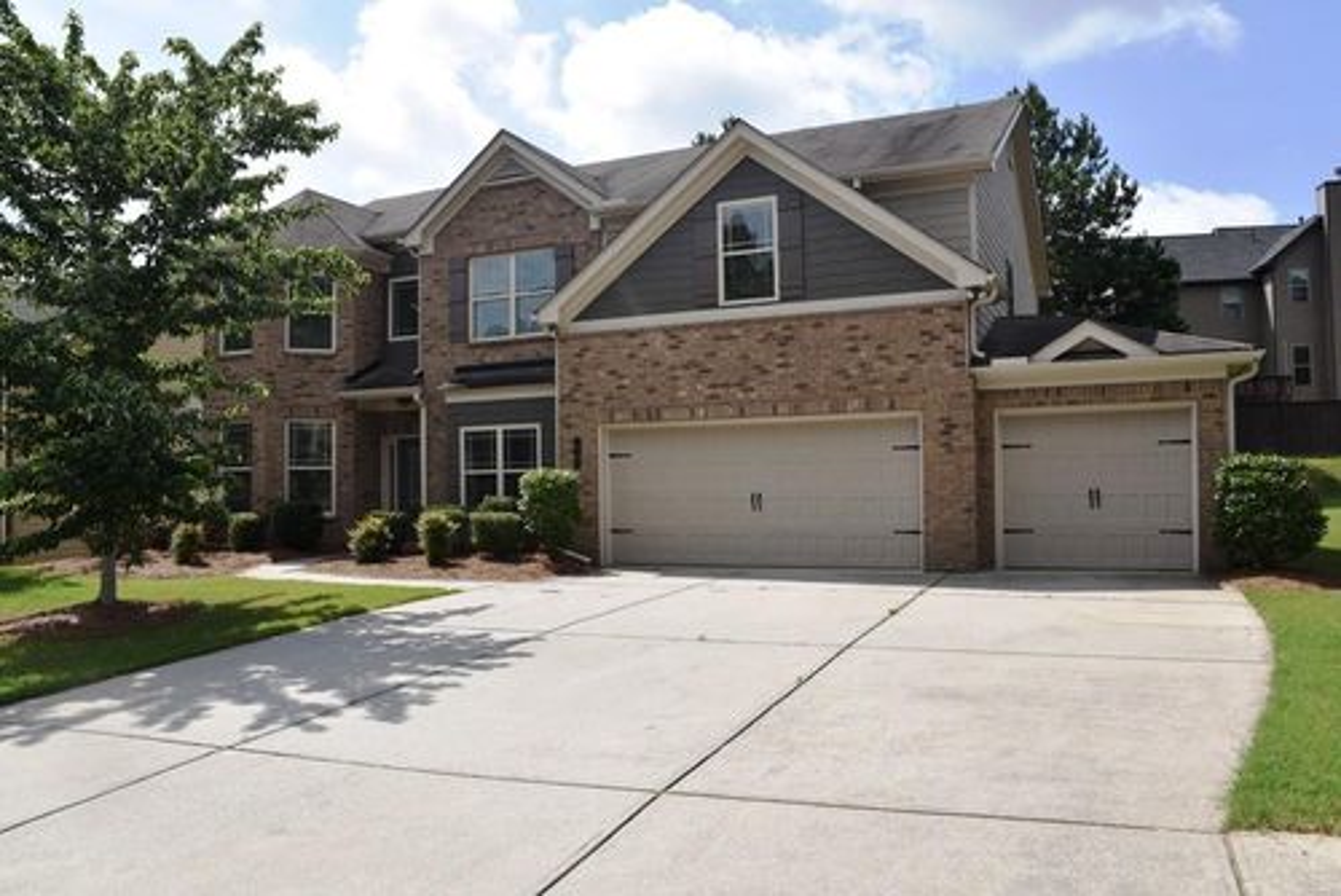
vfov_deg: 45.0
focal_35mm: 29
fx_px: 1081
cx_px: 670
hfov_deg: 63.6
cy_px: 448
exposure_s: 1/200
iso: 100
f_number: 10
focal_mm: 29
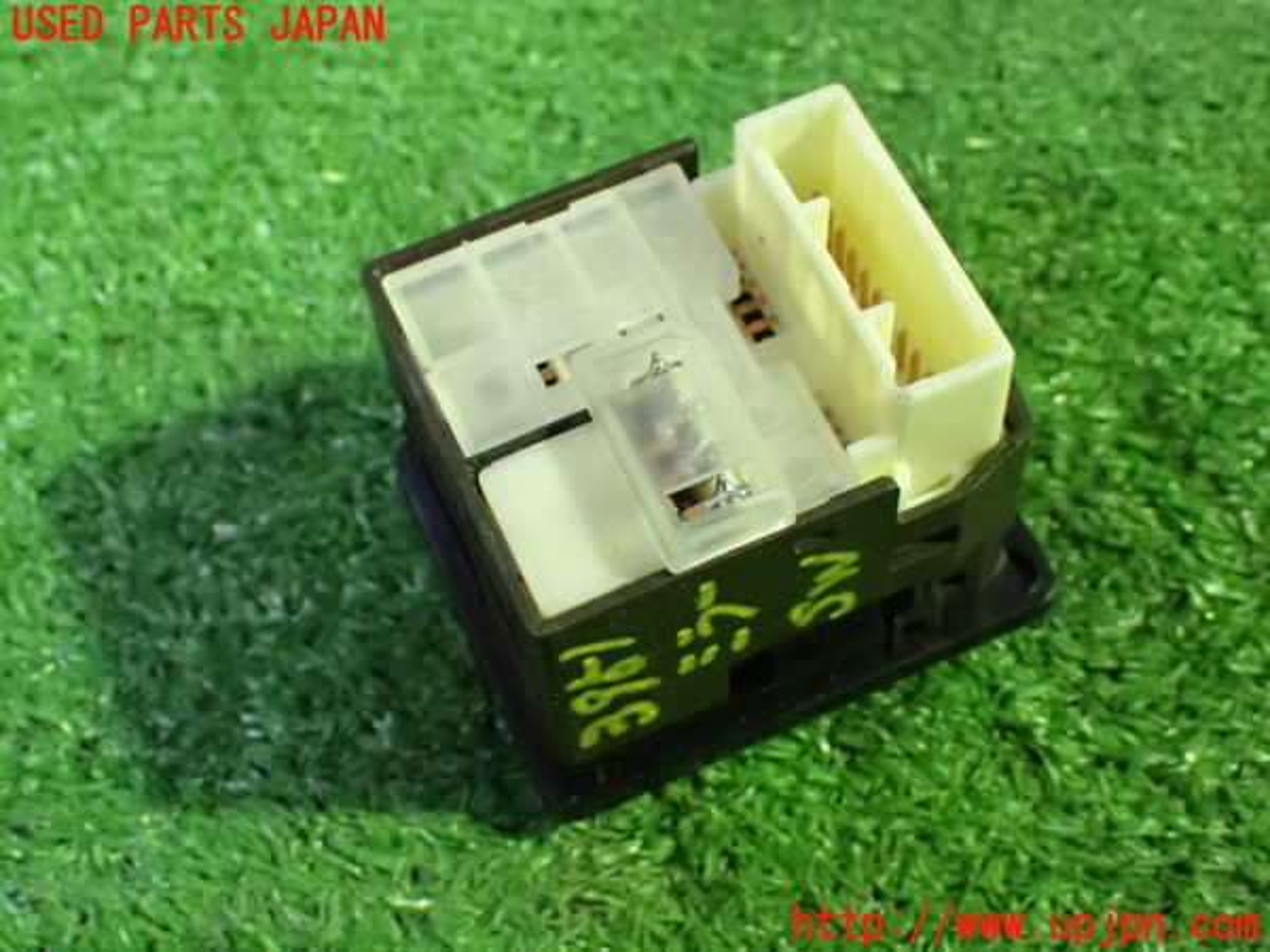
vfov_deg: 25.2
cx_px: 635
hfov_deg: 33.2
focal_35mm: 58
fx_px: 2128
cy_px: 476
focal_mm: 10.35
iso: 1600
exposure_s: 1/40
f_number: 3.5
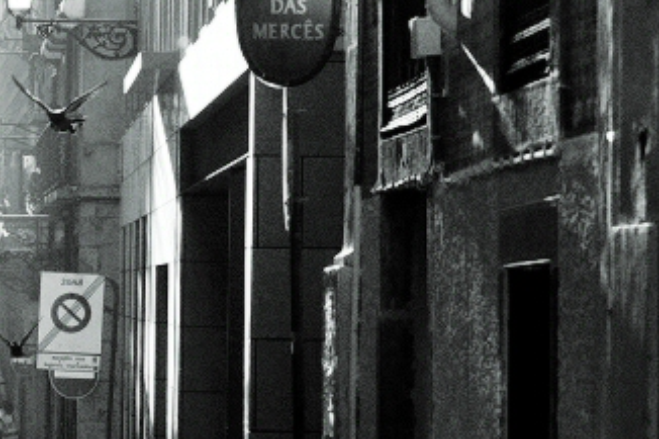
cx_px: -129
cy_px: 182
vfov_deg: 5.3
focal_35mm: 258
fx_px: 4720
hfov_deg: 7.9
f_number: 9
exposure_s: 1/1250
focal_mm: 70
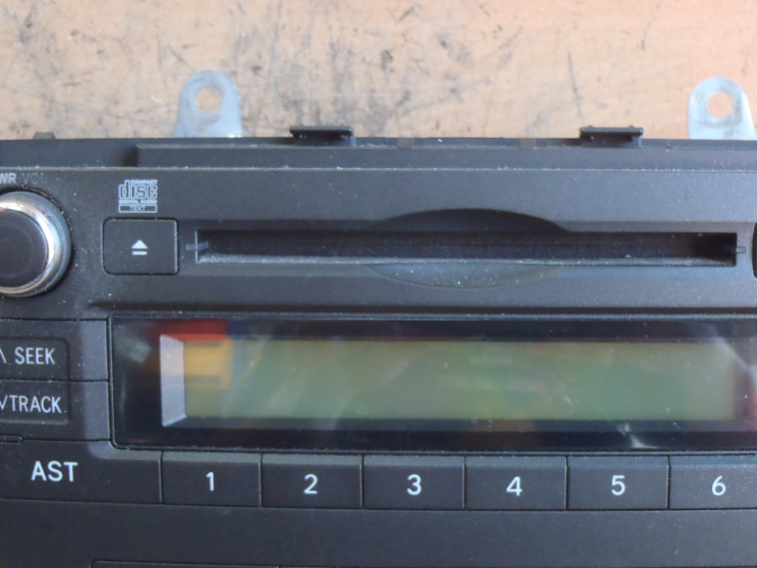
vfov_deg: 24.0
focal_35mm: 61
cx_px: 466
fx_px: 1334
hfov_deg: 31.6
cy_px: 364
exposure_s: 1/10
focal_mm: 6.83
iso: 200
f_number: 4.6
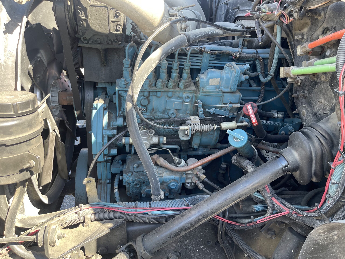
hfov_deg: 67.3
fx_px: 259
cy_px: 130
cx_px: 172
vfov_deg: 53.1
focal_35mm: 26
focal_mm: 5.1
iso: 40
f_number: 1.6
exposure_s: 1/121
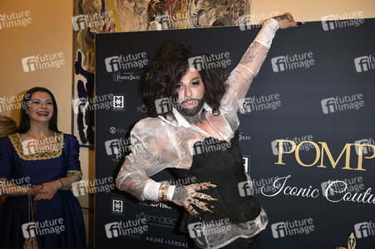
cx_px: 188
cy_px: 124
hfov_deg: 60.3
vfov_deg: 42.3
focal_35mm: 31
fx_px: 323
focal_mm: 31
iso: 800
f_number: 4.5
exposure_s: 1/160
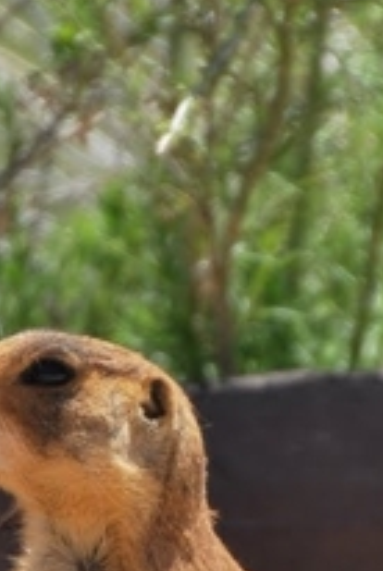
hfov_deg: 1.2
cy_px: 455
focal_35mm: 1178
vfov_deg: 1.7
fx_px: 18735
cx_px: -37
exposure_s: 1/320
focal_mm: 270
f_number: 6.3
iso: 100
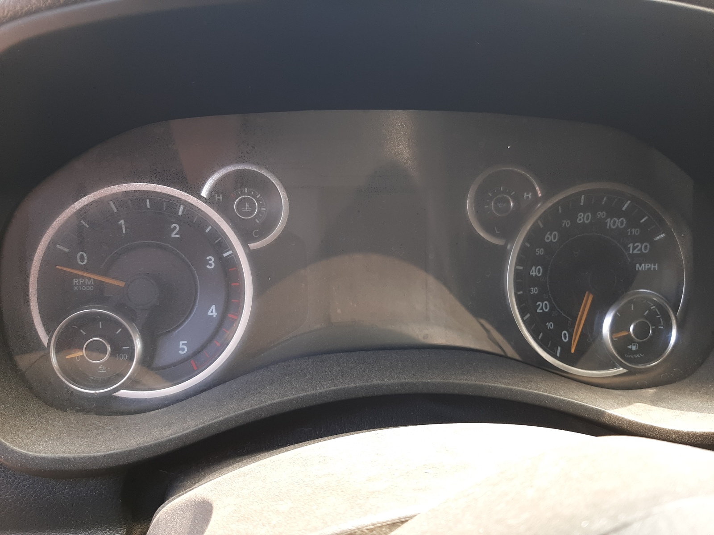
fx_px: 536
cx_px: 357
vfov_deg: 53.1
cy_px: 268
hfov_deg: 67.3
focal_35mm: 26
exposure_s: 1/60.2
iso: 60
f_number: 1.7
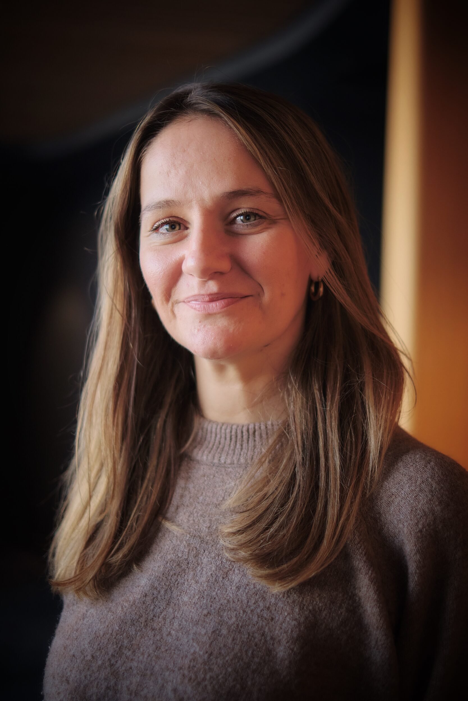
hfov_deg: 25.5
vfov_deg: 37.5
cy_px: 350
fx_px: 1033
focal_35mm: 53
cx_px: 234
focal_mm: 35
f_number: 1.4
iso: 800
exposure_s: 1/300
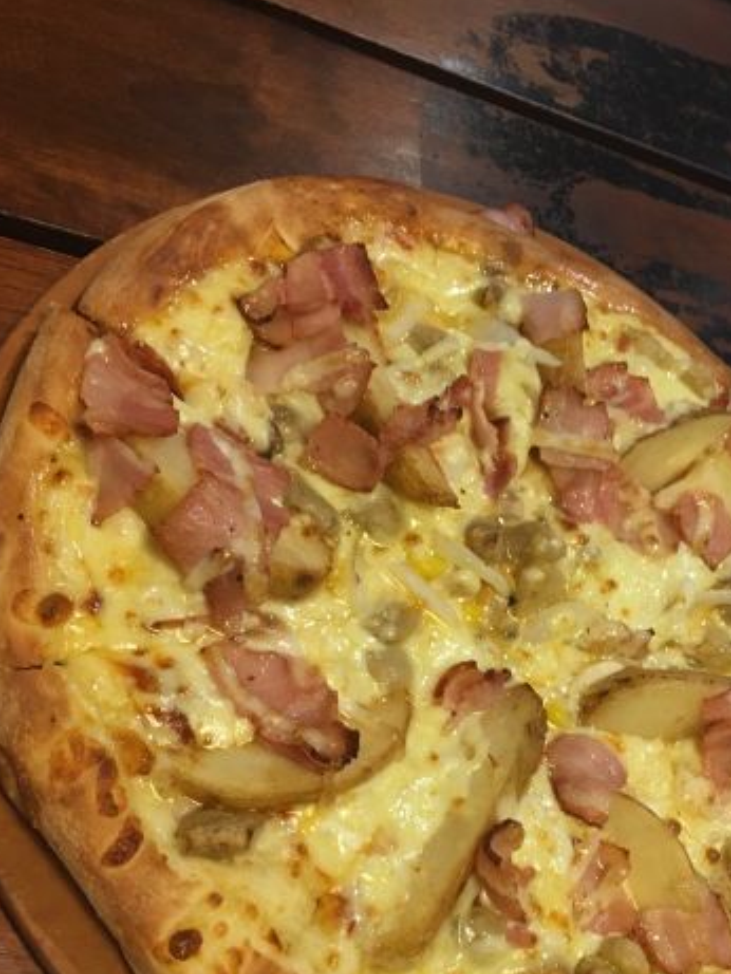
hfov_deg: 32.6
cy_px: 604
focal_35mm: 44
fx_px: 1238
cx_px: 487
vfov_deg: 42.6
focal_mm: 4.15
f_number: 2.2
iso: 125
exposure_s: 1/33
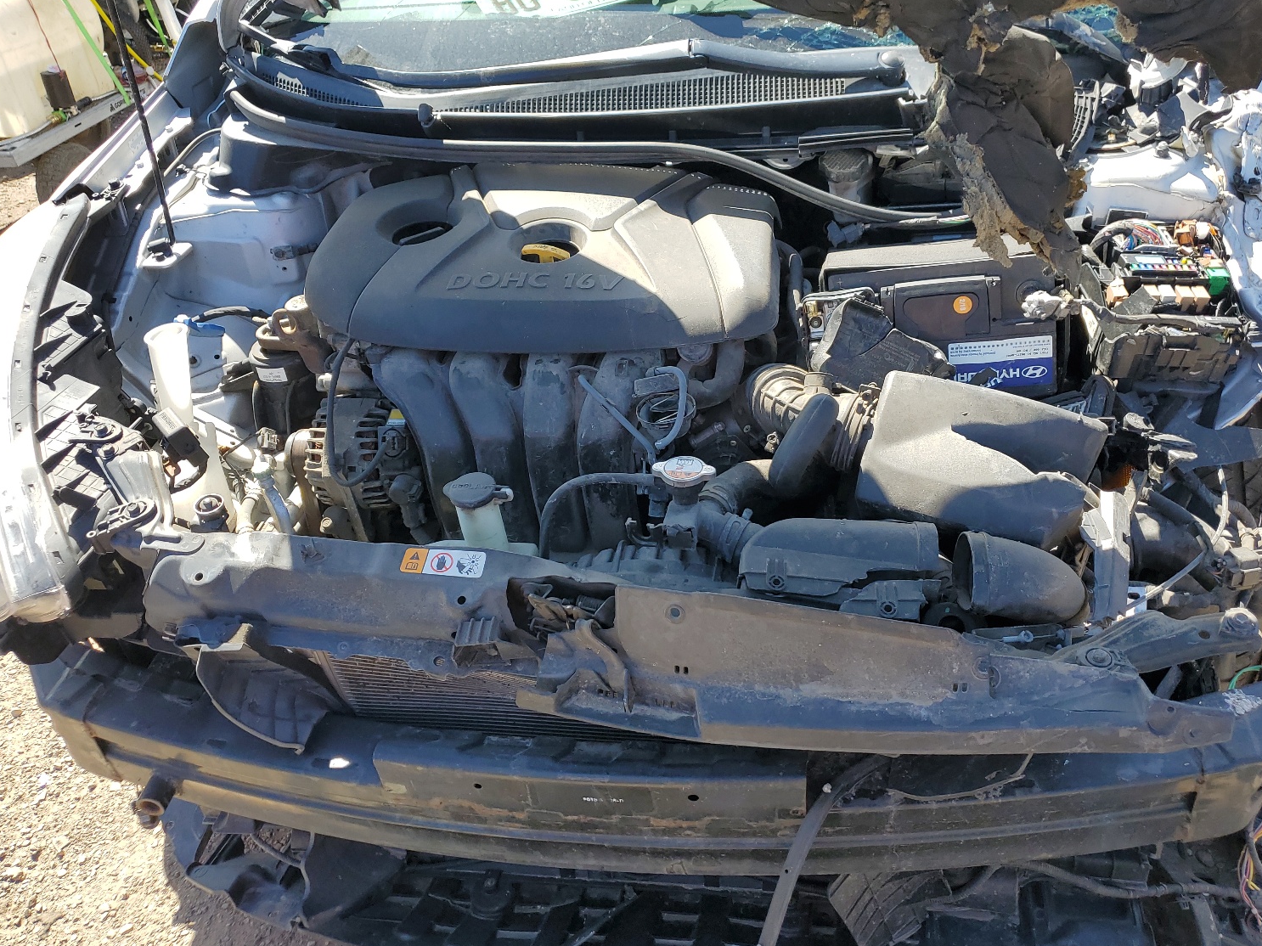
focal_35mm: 28
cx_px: 672
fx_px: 1021
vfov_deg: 49.7
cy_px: 473
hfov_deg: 63.4
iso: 50
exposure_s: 1/833
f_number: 1.5
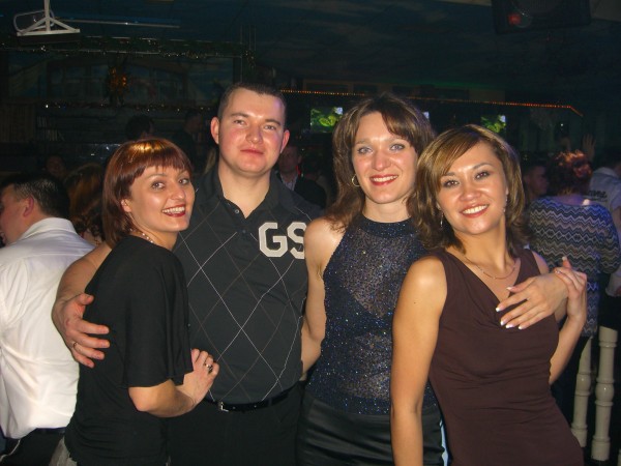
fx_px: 682
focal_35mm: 38
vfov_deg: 37.7
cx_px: 310
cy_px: 233
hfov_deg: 49.0
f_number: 2.8
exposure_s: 1/60
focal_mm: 7.9
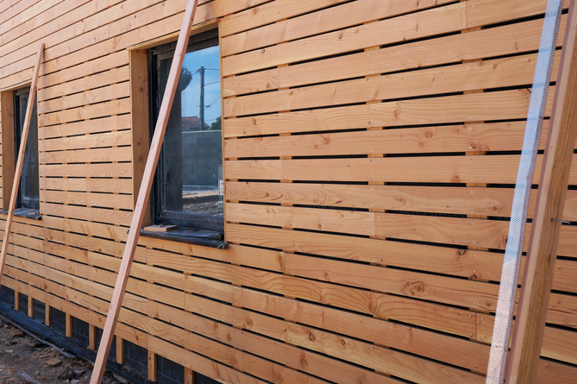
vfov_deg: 28.1
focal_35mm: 48
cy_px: 142
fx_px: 763
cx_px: 234
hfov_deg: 41.3
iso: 200
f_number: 8
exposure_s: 1/250
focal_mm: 25
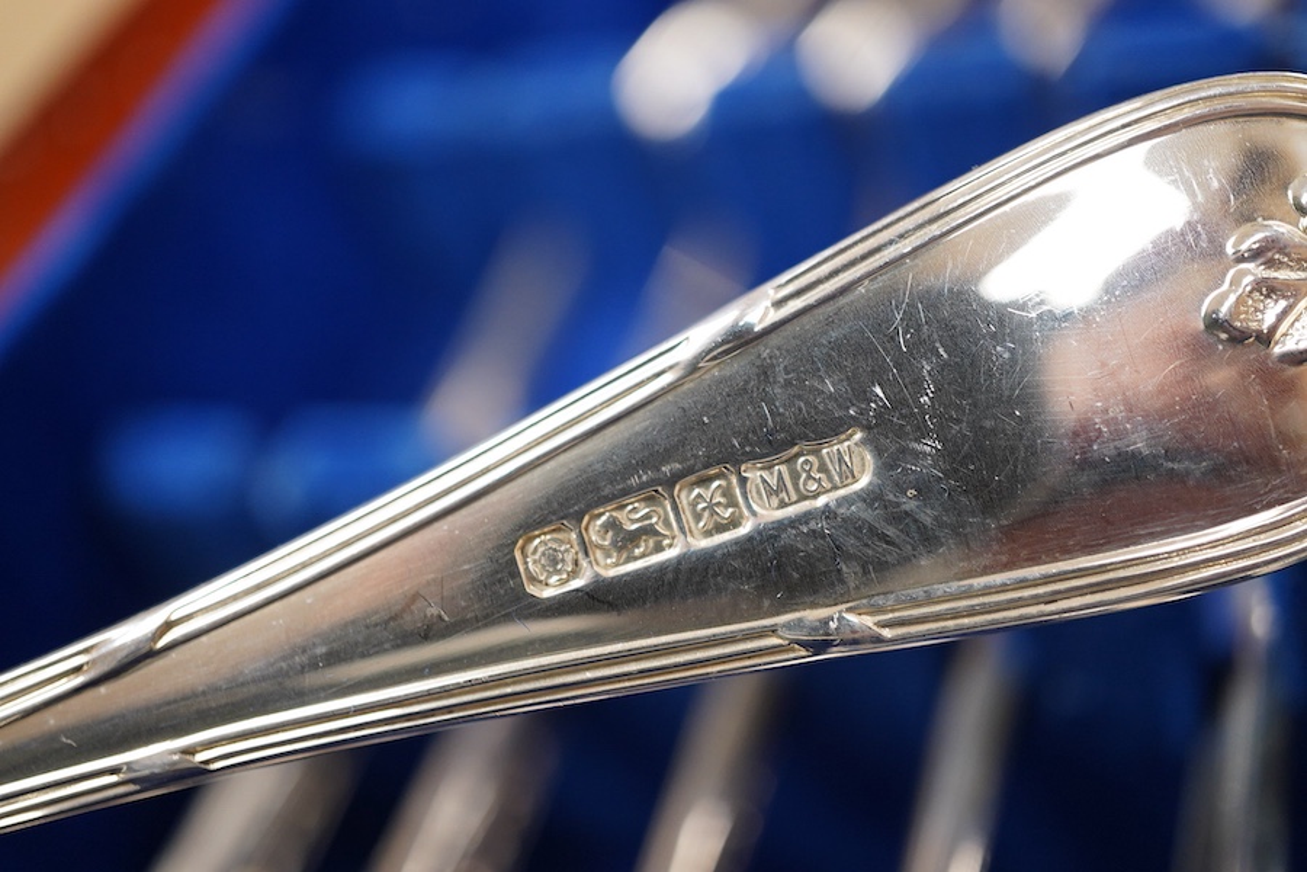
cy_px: 436
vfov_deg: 29.9
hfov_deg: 43.6
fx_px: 1634
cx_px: 654
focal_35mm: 45
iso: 1250
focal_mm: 30
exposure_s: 1/125
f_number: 3.5
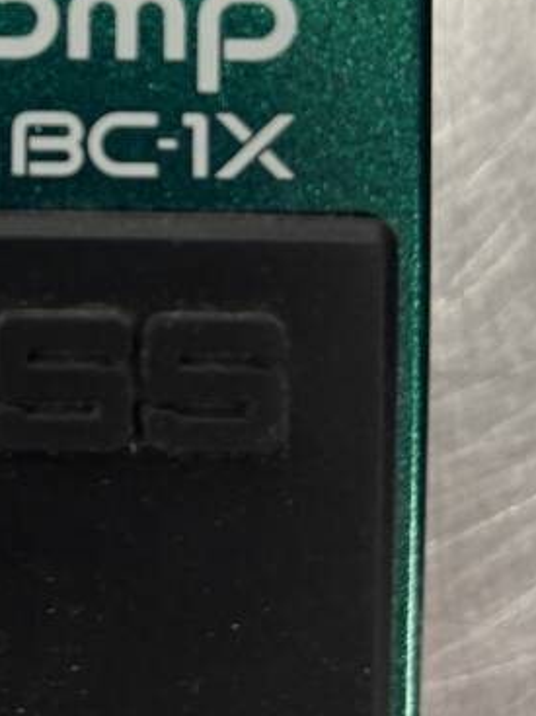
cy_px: -18
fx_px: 1611
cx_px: -26
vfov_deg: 23.8
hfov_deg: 18.3
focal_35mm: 78
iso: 125
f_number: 1.6
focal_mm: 5.96
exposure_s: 1/60
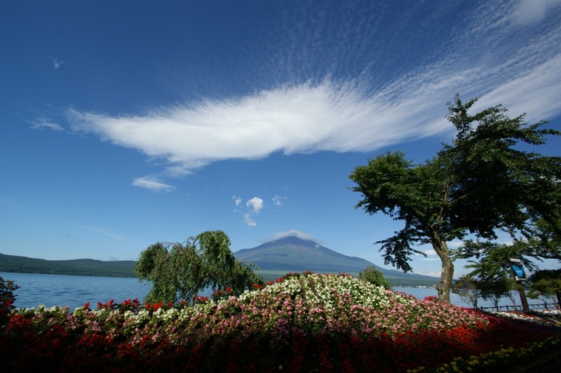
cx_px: 280
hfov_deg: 100.4
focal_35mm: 15
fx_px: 234
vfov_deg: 77.2
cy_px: 186
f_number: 8
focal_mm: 10
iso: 200
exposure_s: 1/640
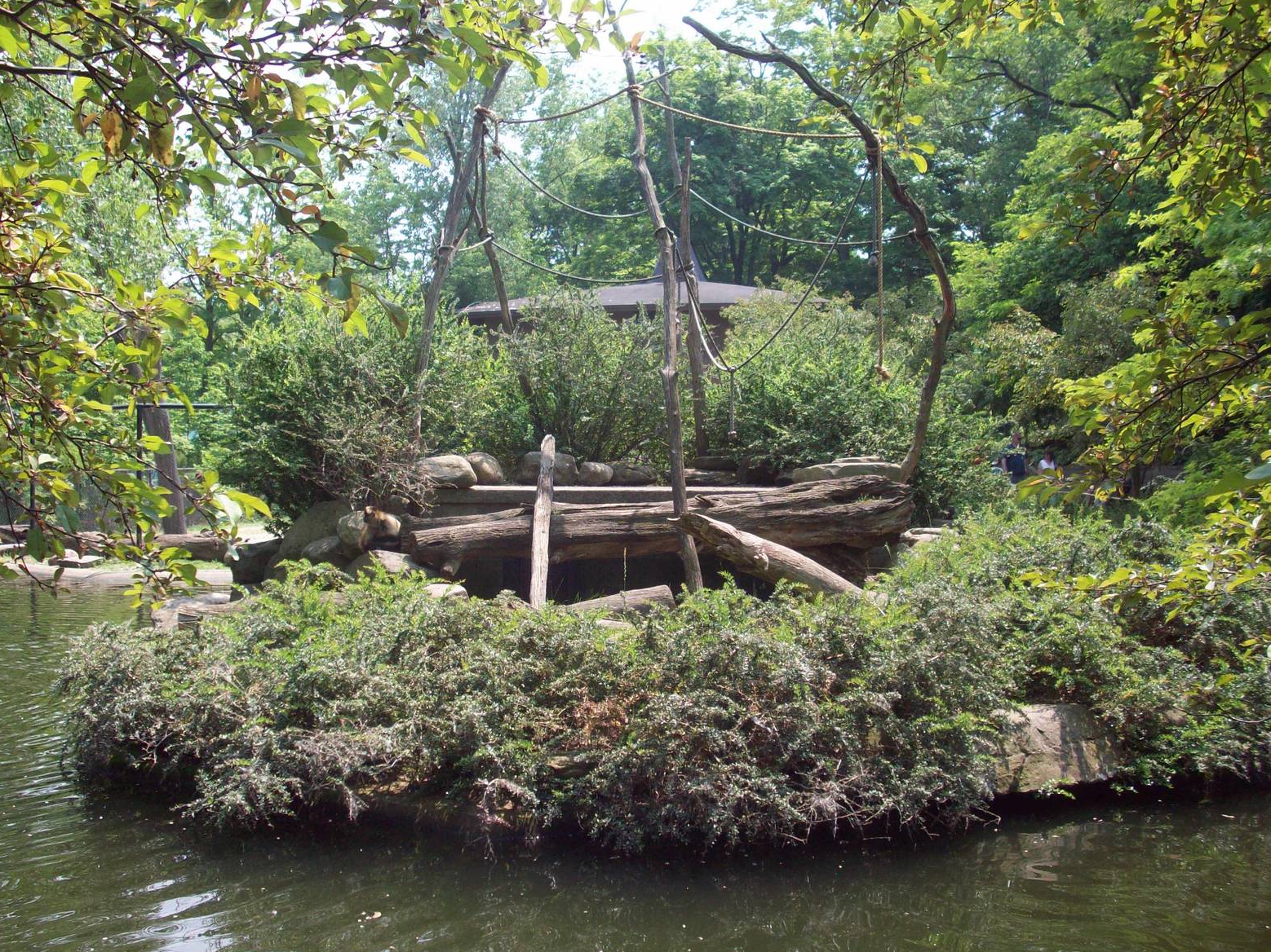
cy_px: 474
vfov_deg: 37.7
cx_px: 636
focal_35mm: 38
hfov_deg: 49.0
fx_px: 1395
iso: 80
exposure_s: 1/422
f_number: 2.8
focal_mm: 6.2
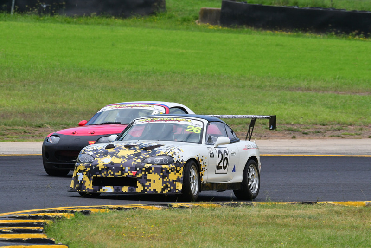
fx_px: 4948
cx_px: 186
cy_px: 124
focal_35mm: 480
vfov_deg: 2.9
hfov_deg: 4.3
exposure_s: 1/640
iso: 500
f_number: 11
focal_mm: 320
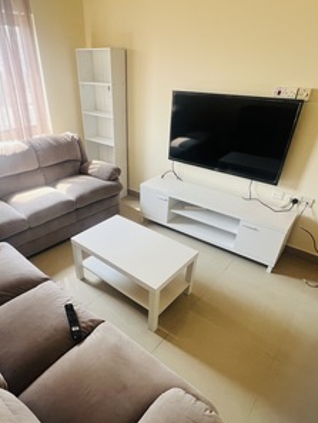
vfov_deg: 81.3
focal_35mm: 20
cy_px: 239
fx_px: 245
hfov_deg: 65.7
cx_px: 138
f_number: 1.8
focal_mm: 1.57
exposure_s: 1/99
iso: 100
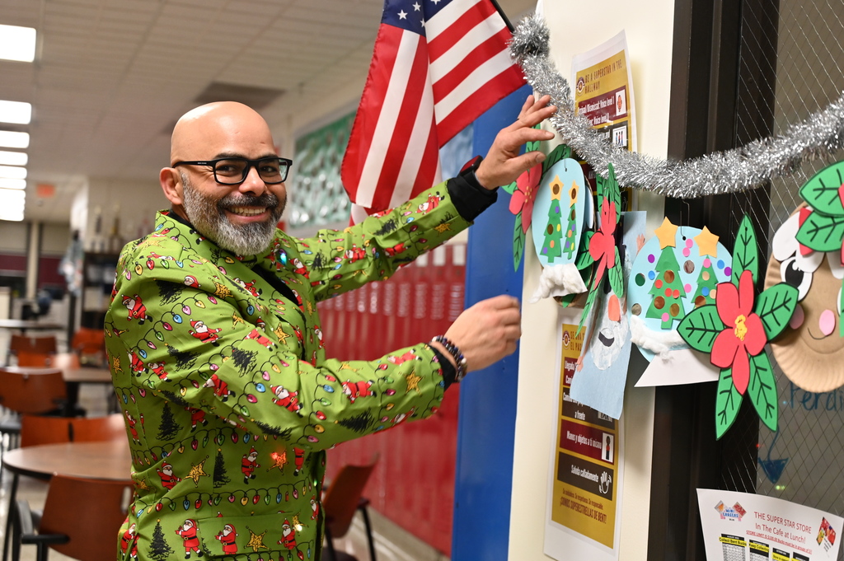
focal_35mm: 50
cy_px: 280
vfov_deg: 26.9
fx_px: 1171
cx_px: 422
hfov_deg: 39.6
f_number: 4
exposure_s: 1/125
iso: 1600
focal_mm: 50
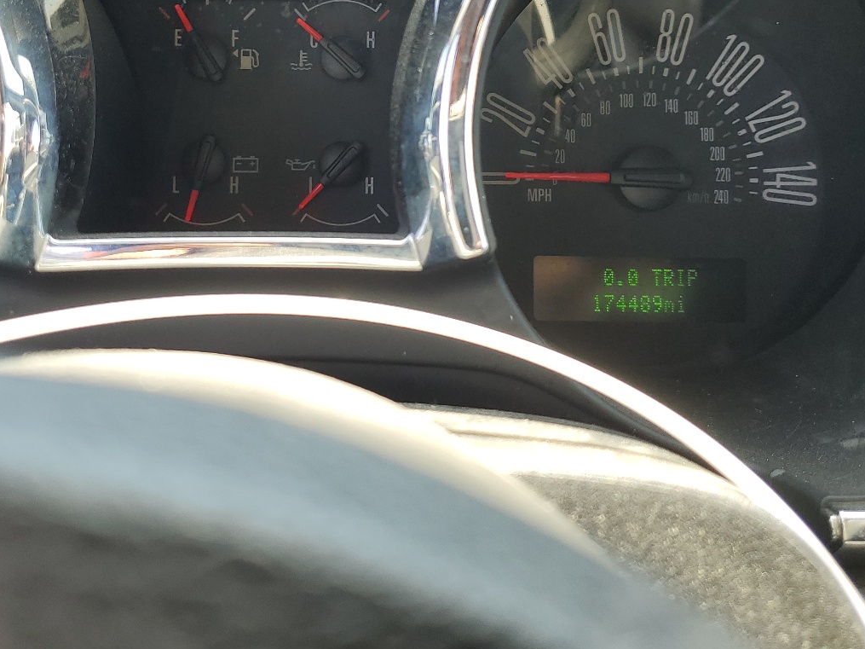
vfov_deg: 34.2
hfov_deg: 45.5
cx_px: 339
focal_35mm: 41
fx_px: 1024
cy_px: 142
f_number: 1.5
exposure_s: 1/185
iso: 50
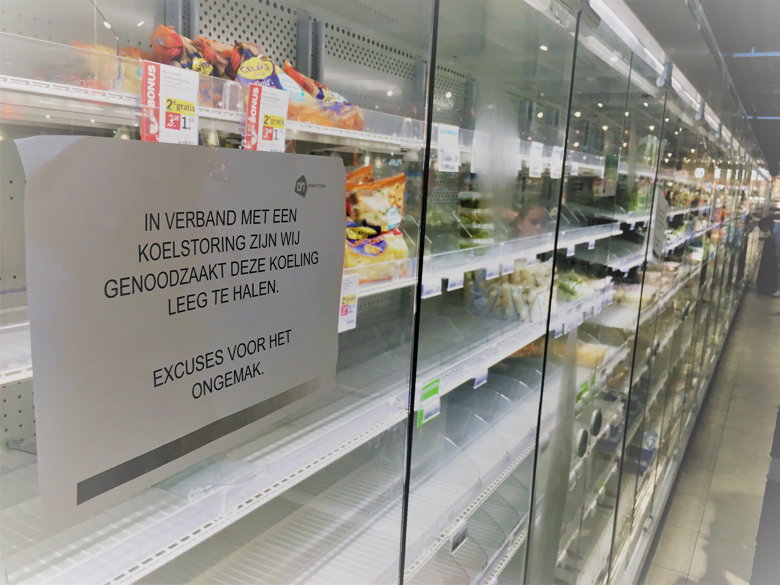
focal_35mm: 29
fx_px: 653
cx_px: 390
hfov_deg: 61.7
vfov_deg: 48.2
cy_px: 292
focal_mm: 4.15
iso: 40
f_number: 2.2
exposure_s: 1/33
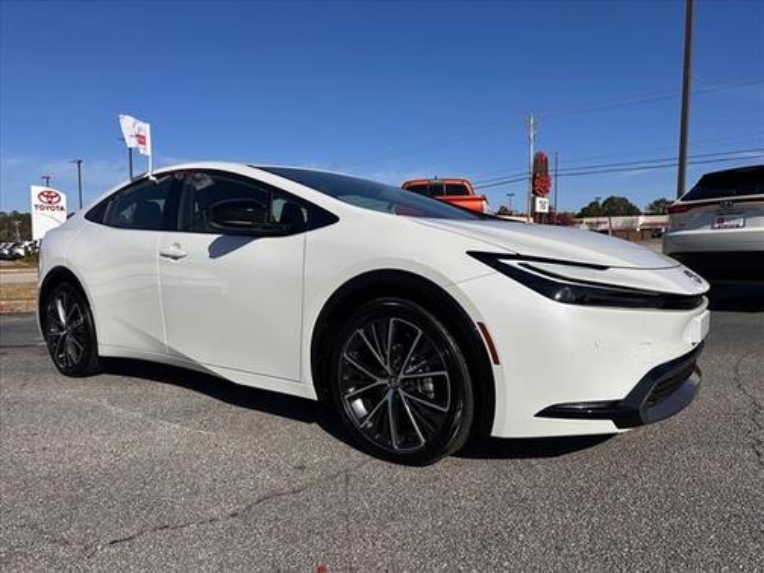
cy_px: 286
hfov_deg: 71.6
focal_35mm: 24
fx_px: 530
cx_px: 382
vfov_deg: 56.8
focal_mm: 6.86
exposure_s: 1/9709
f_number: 1.78
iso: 80
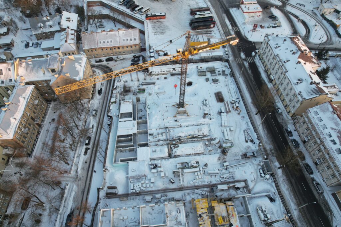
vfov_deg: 57.2
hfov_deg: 78.6
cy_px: 114
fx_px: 208
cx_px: 170
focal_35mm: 22
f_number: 2.8
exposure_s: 1/160
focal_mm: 8.38
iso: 100
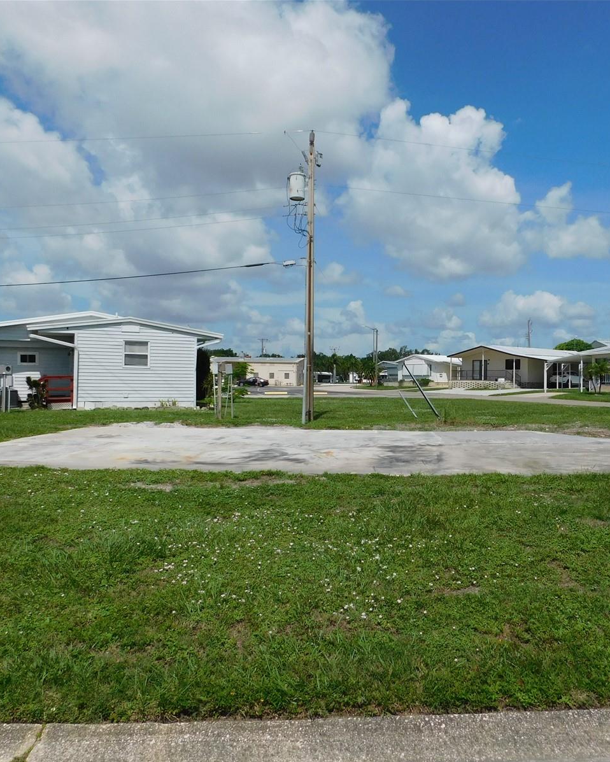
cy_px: 381
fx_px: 677
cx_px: 374
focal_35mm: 30
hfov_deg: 48.1
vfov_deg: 58.8
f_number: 6
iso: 125
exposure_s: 1/1000
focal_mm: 4
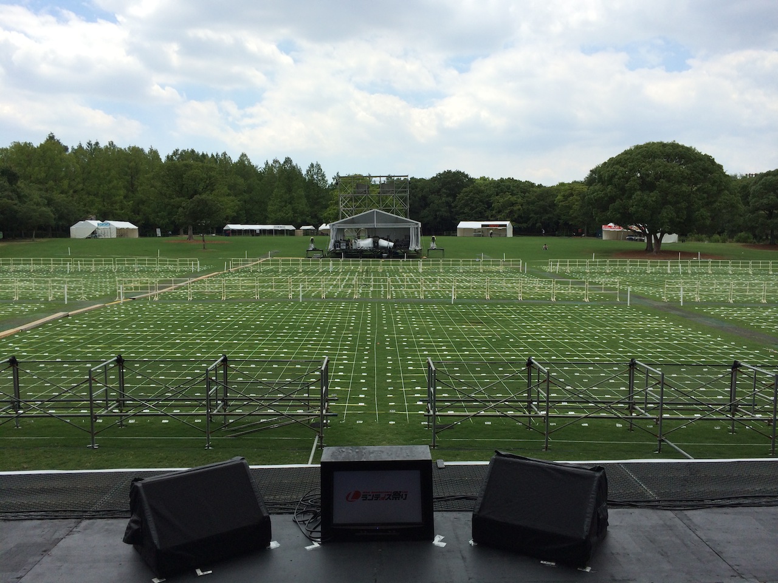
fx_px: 674
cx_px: 389
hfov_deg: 60.0
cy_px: 292
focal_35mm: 30
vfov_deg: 46.8
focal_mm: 4.12
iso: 40
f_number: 2.2
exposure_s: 1/2053
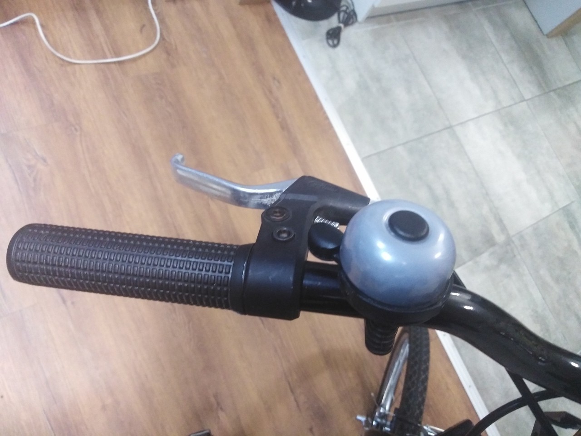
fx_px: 436
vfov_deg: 53.1
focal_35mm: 26
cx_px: 290
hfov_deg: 67.3
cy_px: 218
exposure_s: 1/20
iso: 778
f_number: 2.2
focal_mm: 3.46
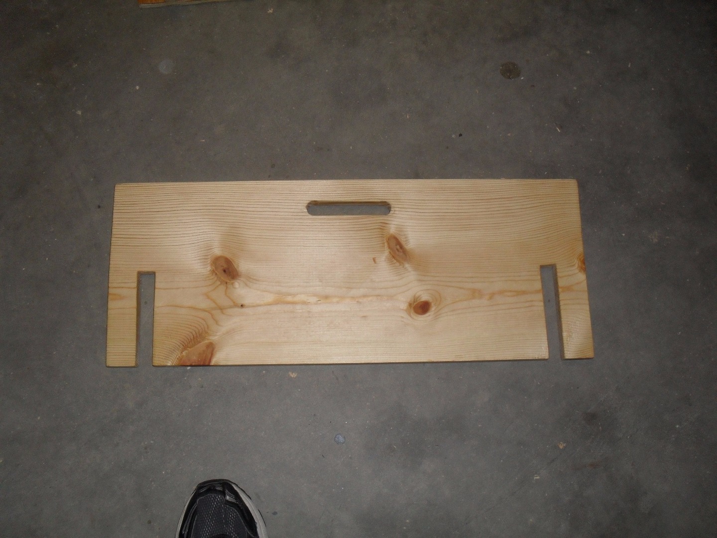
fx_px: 725
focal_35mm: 35
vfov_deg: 40.7
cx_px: 358
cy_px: 269
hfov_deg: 52.6
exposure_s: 1/45
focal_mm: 6.3
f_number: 3.2
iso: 200
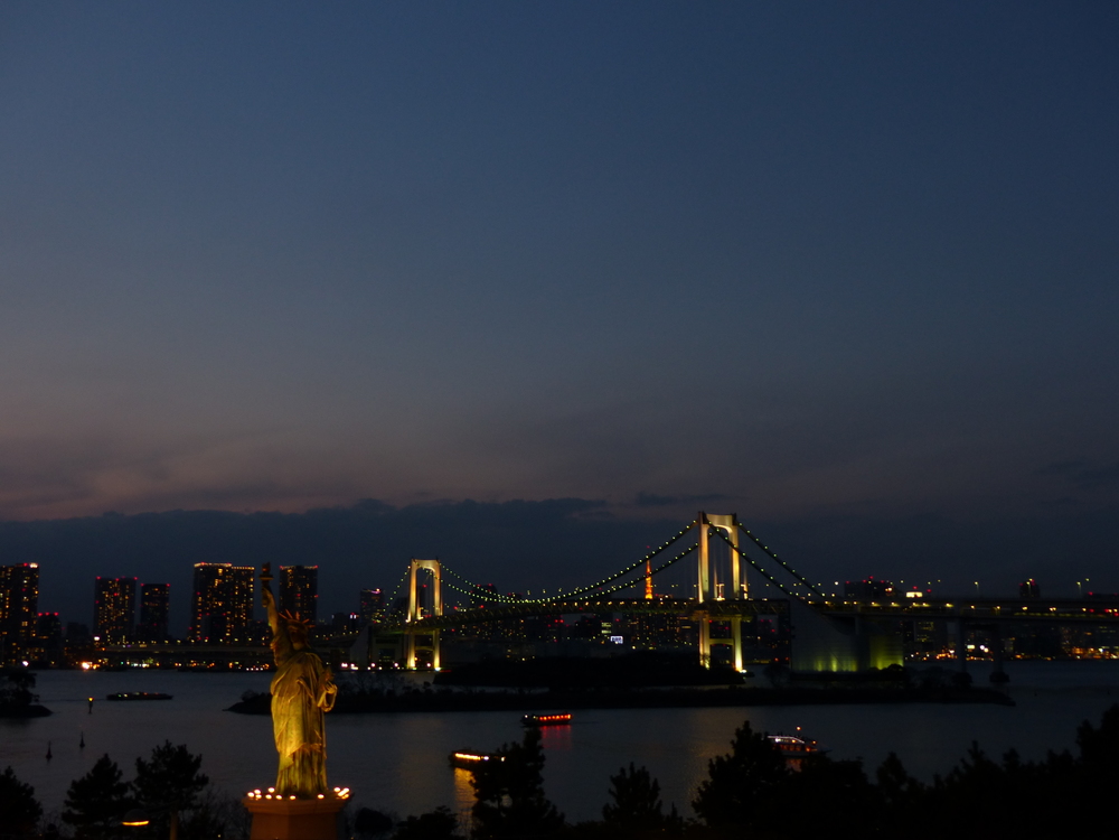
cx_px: 560
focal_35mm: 41
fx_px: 1325
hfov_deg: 45.8
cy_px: 420
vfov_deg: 35.1
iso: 100
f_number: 2.8
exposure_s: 1/8
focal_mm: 7.4
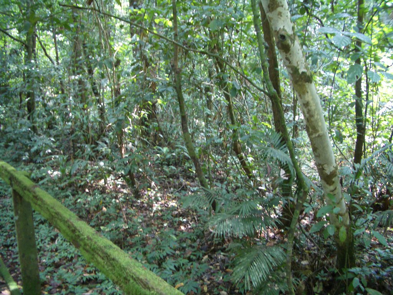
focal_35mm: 35
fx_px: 397
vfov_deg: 40.7
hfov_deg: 52.6
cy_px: 148
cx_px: 196
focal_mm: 5.8
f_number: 2.6
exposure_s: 1/13
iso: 100
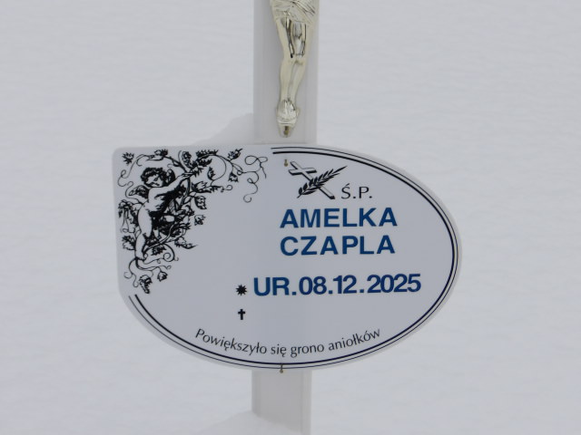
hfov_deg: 18.2
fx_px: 1813
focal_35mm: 108
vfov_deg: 13.7
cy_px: 218
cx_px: 290
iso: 100
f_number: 6.6
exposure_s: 1/113
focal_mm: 19.6
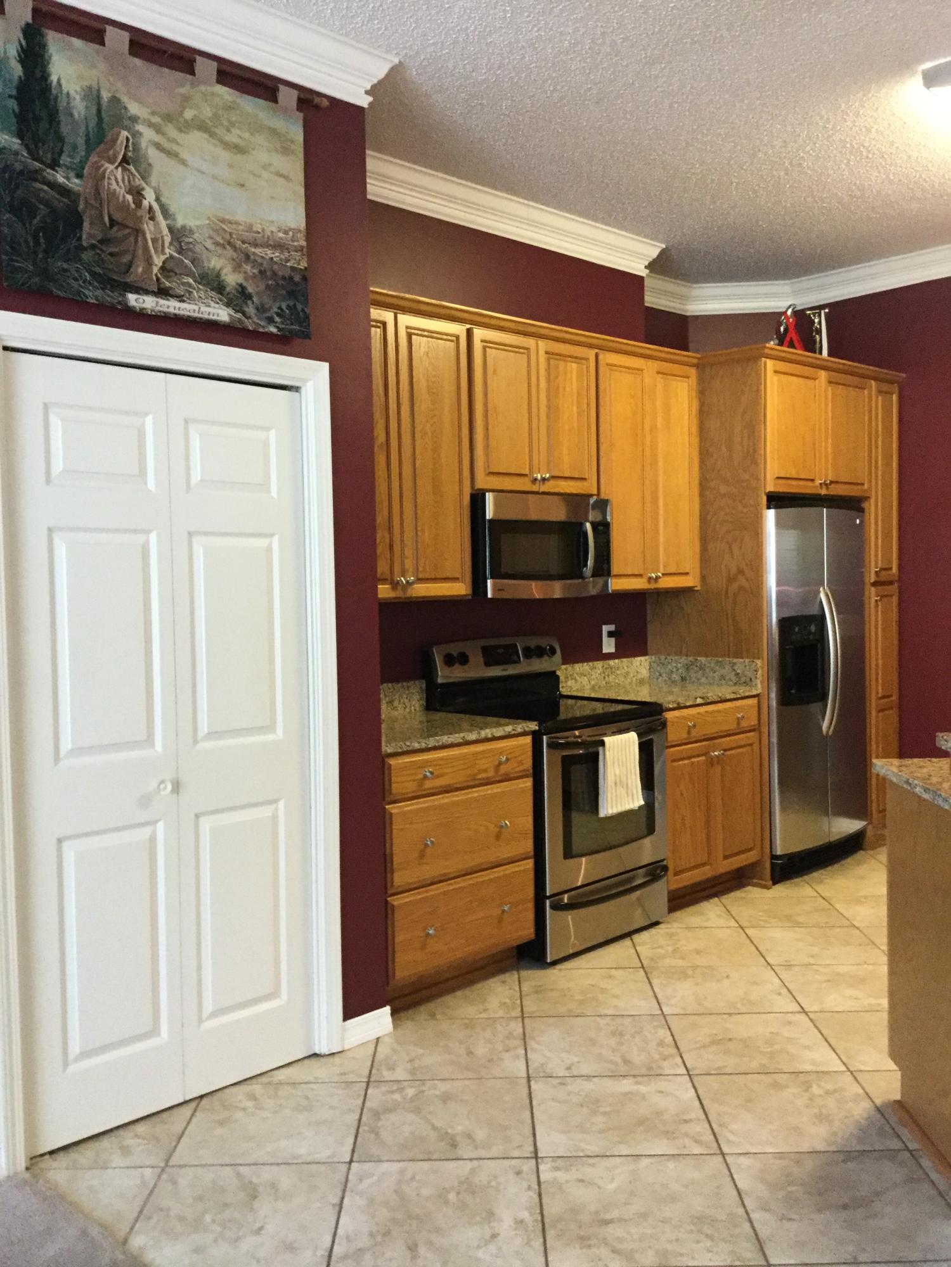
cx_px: 476
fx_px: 1136
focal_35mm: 31
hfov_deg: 45.4
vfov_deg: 58.4
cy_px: 634
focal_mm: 3.3
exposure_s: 1/30
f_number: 2.4
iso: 200
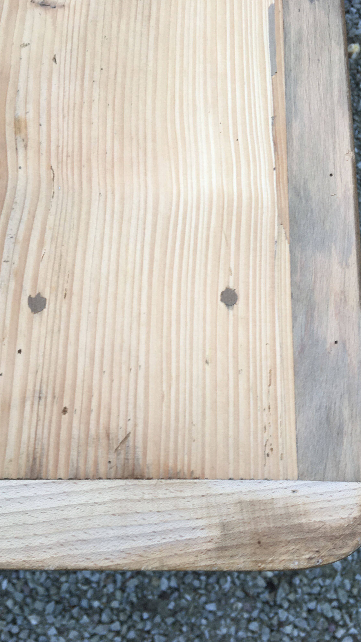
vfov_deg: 61.0
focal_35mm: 32
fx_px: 545
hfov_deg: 36.6
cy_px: 323
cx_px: 214
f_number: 2.2
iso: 25
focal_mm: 4.15
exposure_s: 1/50
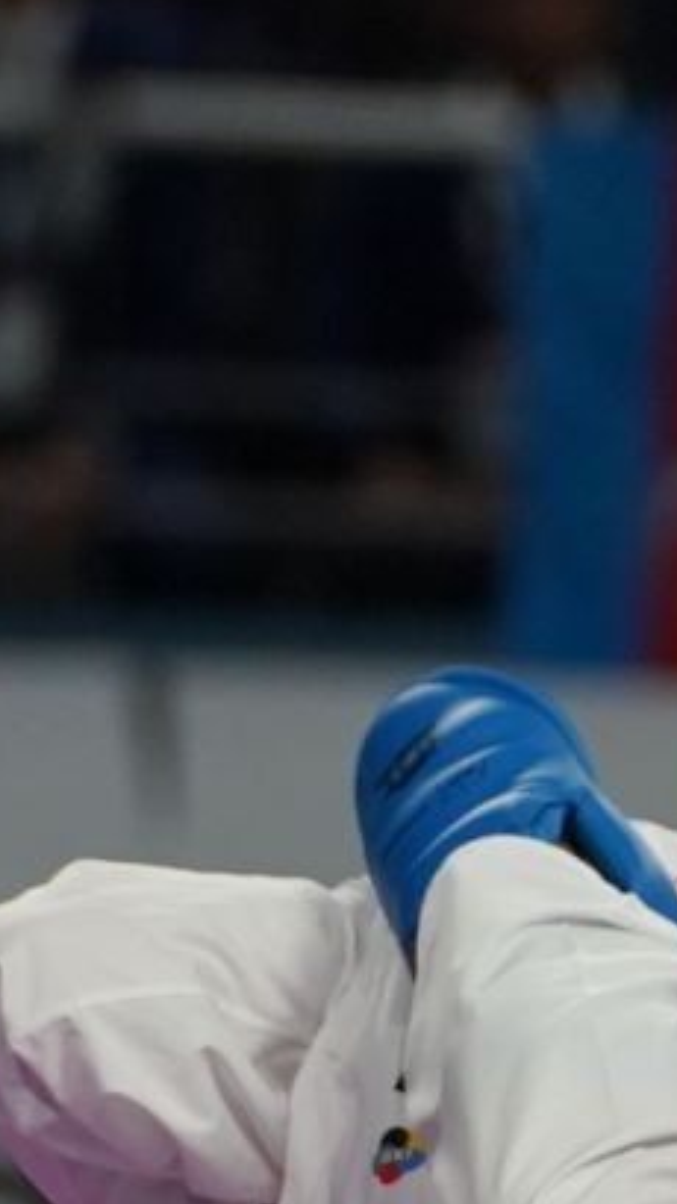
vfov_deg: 2.3
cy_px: 1610
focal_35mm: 941
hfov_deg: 1.3
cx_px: 1107
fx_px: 30037
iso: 1000
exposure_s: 1/1000
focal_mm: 136
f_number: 2.8
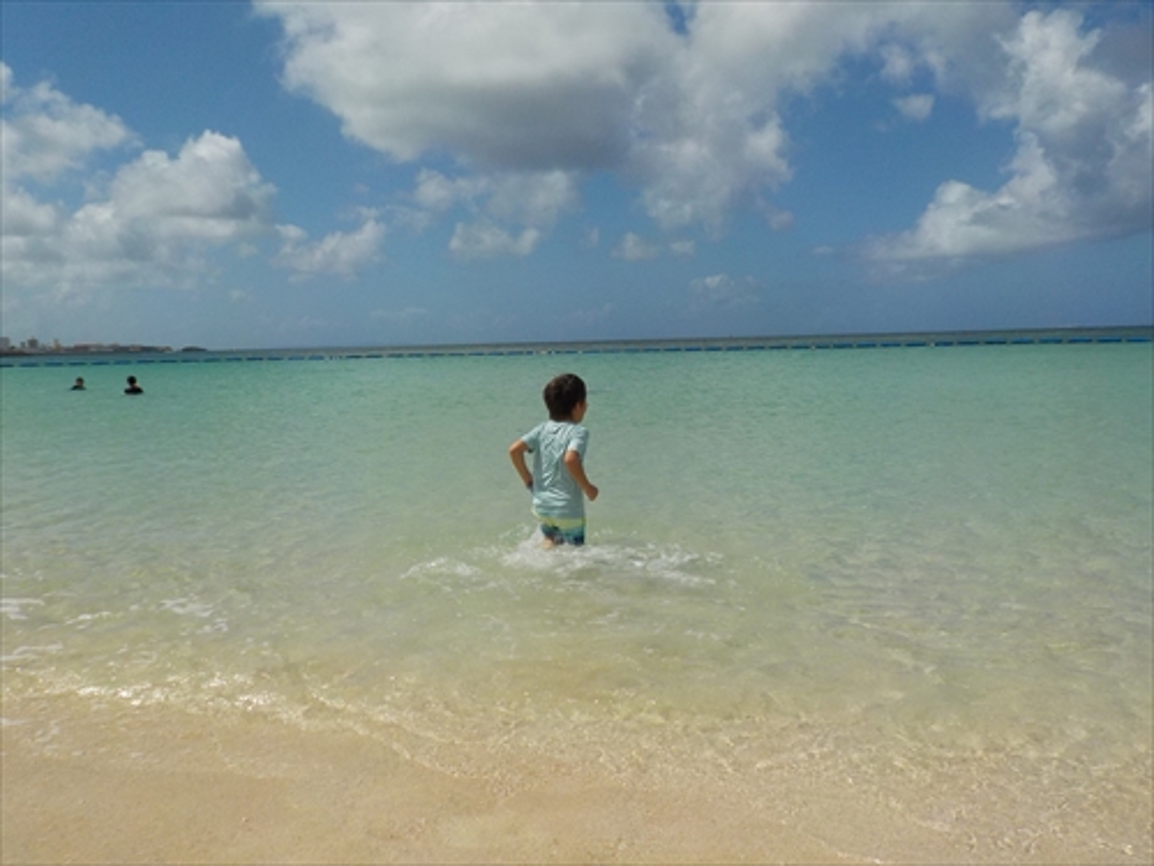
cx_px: 577
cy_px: 433
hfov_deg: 60.0
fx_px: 1000
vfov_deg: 46.8
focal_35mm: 30
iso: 125
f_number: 6.6
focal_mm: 4.1
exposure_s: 1/1000
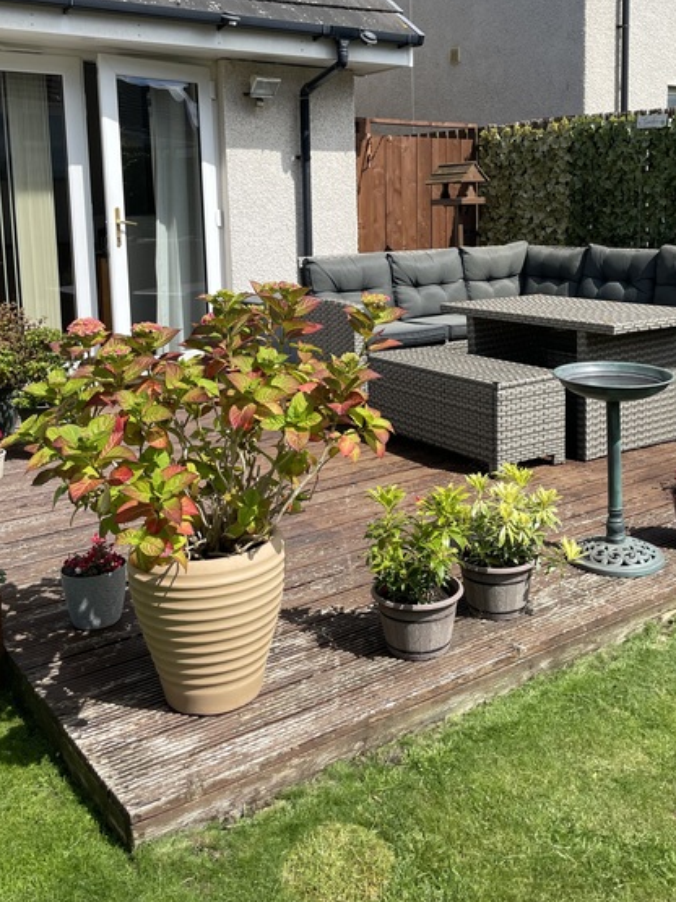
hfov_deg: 39.4
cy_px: 330
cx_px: 413
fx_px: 938
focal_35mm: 36
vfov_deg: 50.8
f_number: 1.6
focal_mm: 4.2
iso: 32
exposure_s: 1/3040
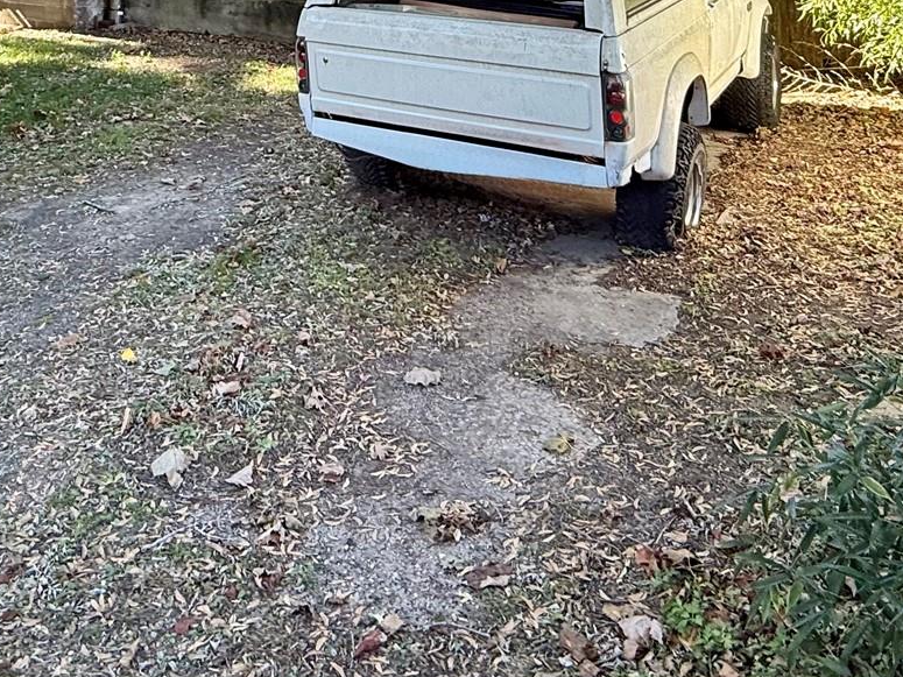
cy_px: -133
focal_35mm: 37
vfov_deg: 32.2
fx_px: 965
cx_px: 337
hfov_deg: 49.6
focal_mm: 2.22
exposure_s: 1/142
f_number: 2.2
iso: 50
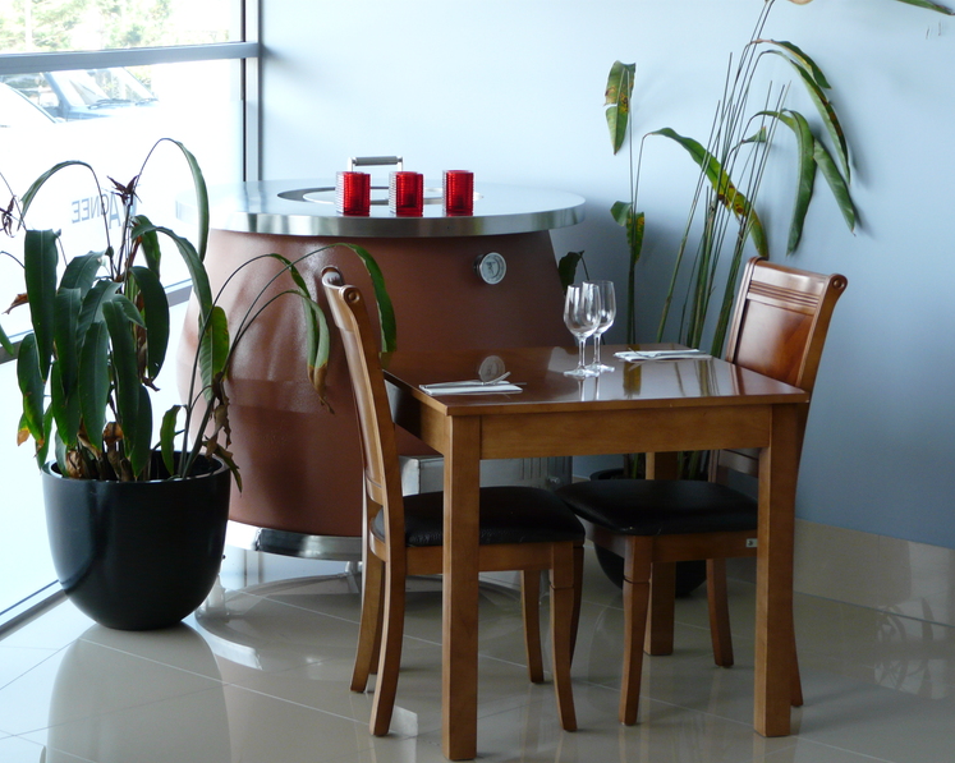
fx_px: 2571
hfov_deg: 21.0
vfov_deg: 16.9
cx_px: 453
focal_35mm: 91
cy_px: 382
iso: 125
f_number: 3.6
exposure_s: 1/50
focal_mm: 14.3
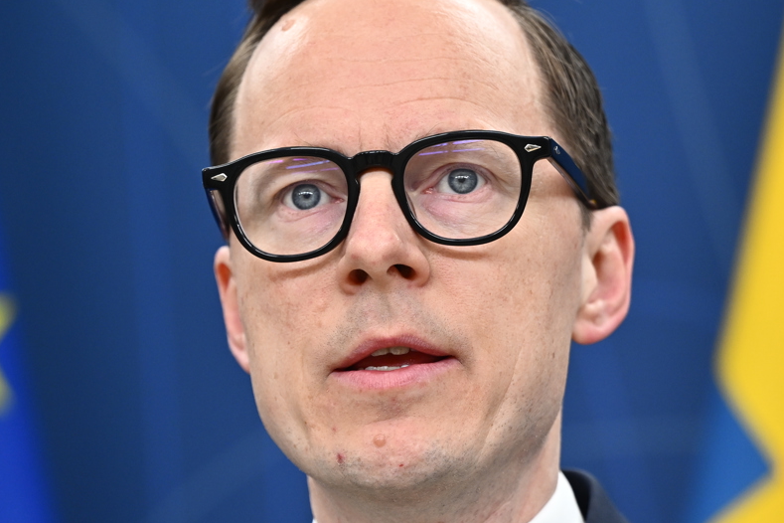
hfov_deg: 8.2
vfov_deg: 5.5
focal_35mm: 250
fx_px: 5444
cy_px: 319
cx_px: 469
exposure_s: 1/250
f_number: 2.8
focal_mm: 145
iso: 640
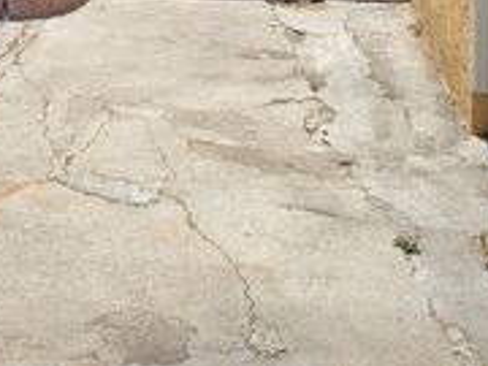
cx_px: 201
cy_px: -226
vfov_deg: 15.5
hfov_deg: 22.7
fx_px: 1212
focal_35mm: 86
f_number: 1.8
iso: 40
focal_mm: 5.4
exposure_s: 1/2314
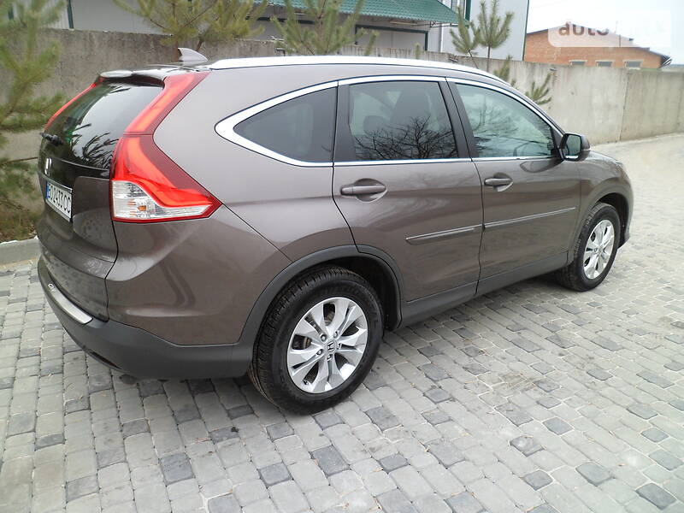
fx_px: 514
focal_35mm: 26
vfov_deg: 53.1
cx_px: 342
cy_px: 256
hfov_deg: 67.3
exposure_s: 1/45
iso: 80
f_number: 3.3
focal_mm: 4.9
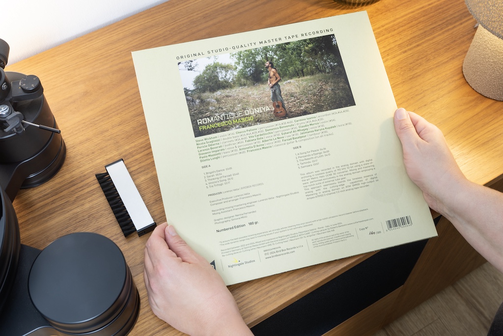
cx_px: 252
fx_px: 601
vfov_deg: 31.2
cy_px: 168
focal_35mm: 43
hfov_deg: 45.4
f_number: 9
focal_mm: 43
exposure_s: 1/3
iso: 125
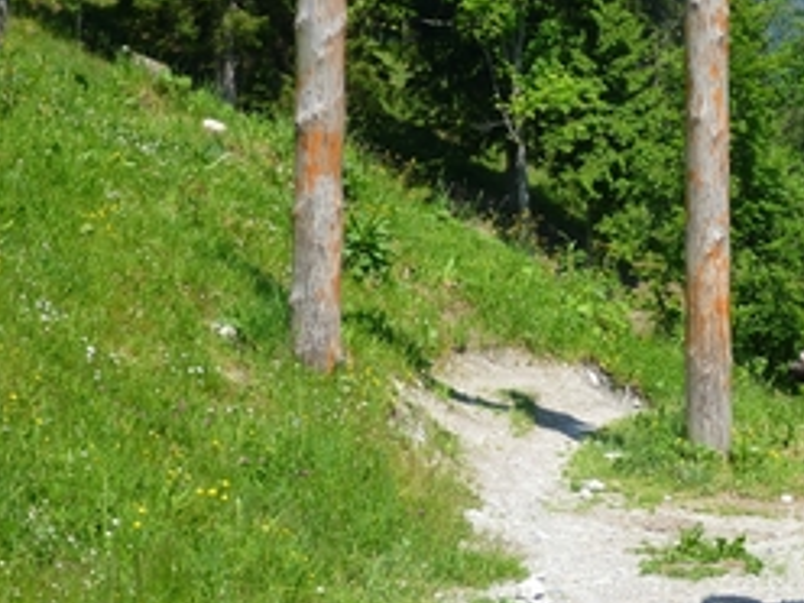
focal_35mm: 129
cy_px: 243
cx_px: 600
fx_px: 2996
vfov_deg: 11.5
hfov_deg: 15.2
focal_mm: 14.3
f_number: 5.6
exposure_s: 1/200
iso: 100
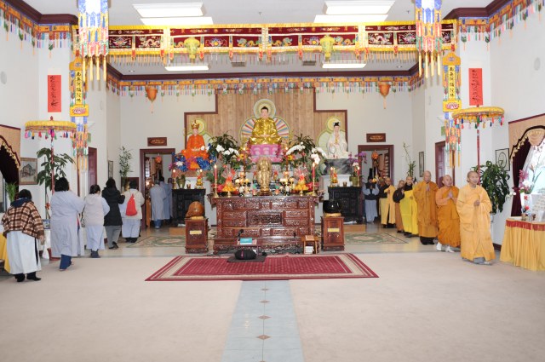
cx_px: 272
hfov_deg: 55.9
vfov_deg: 38.8
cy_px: 181
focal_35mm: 34
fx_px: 514
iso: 200
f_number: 2.8
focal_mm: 34
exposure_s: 1/60
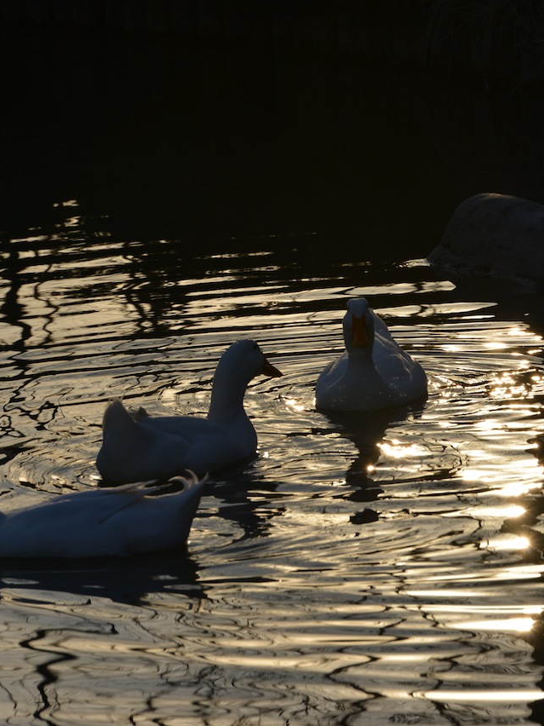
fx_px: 6056
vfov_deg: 6.9
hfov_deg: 5.1
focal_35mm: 289
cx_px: 407
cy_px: 363
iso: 200
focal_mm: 200
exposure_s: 1/640
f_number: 10
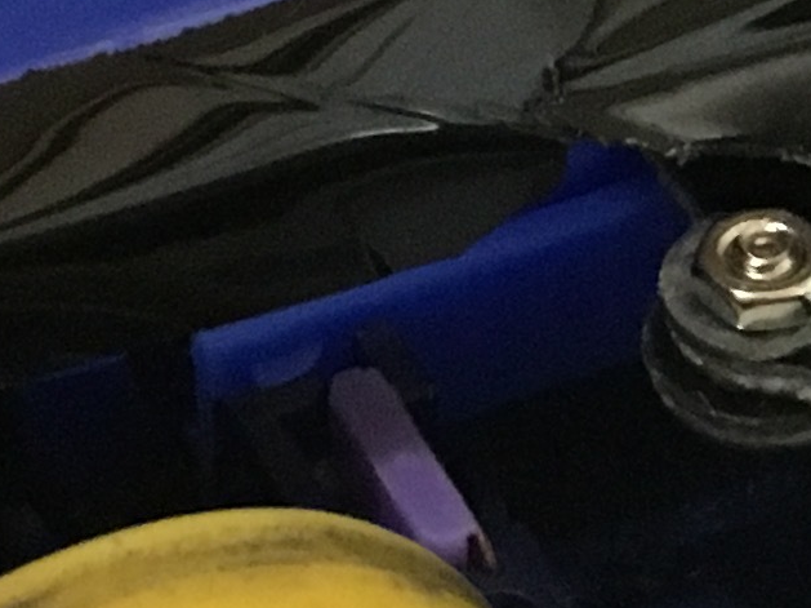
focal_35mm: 186
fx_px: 4355
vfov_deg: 8.0
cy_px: 151
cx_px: 952
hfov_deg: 10.5
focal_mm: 4.15
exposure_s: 1/15
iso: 250
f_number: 2.2
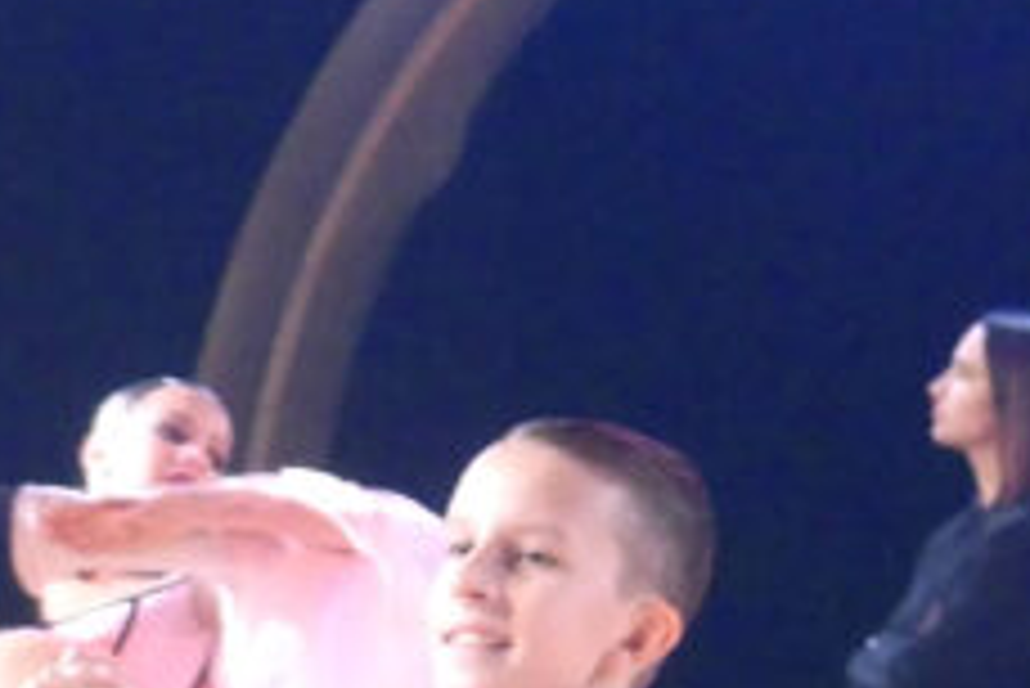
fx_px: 17835
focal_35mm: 623
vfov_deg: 2.2
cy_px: 663
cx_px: 769
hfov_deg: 3.3
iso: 1600
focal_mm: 33
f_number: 2.8
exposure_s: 1/80
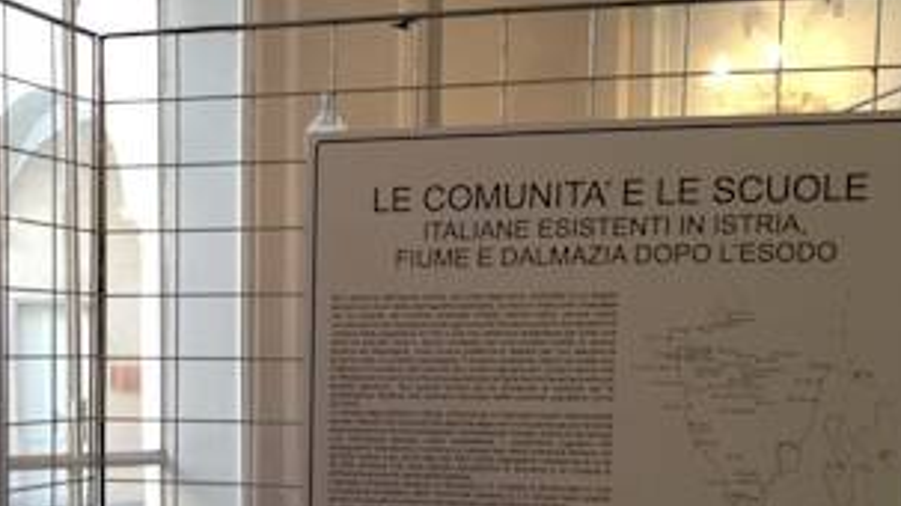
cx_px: 190
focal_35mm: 63
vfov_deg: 18.6
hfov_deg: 32.5
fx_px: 1504
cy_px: 507
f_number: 2.4
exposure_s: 1/60
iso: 80
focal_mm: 4.28
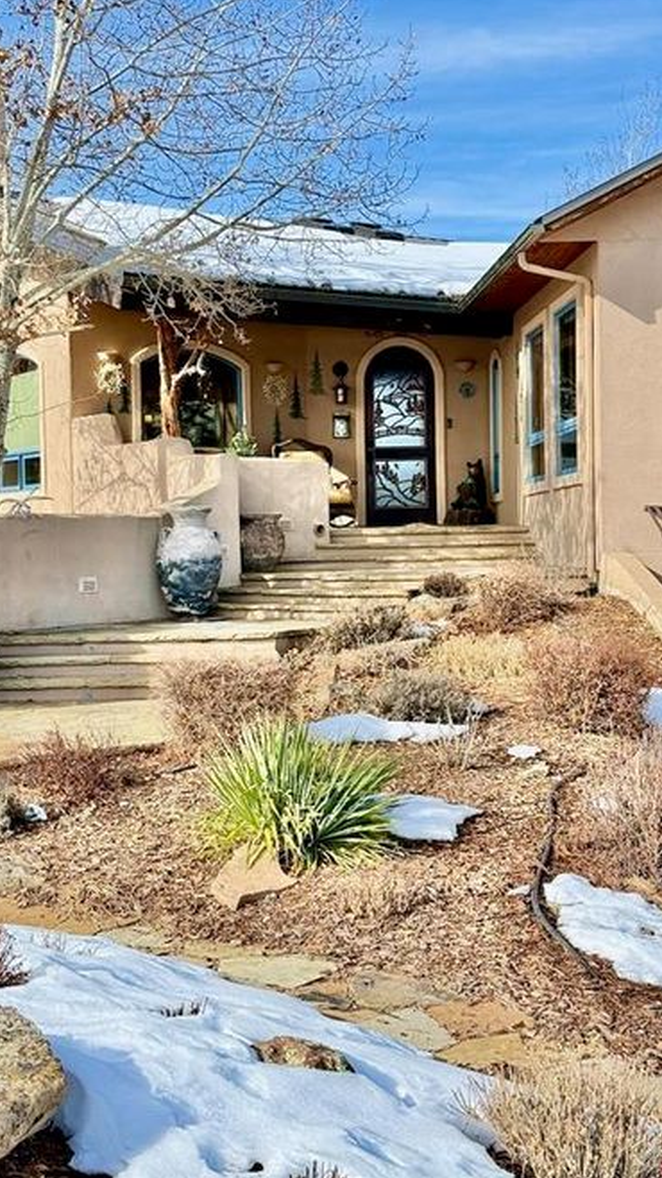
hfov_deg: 22.6
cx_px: 322
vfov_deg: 39.2
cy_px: 585
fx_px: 1654
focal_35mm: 53
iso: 80
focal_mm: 6.76
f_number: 1.78
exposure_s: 1/2088
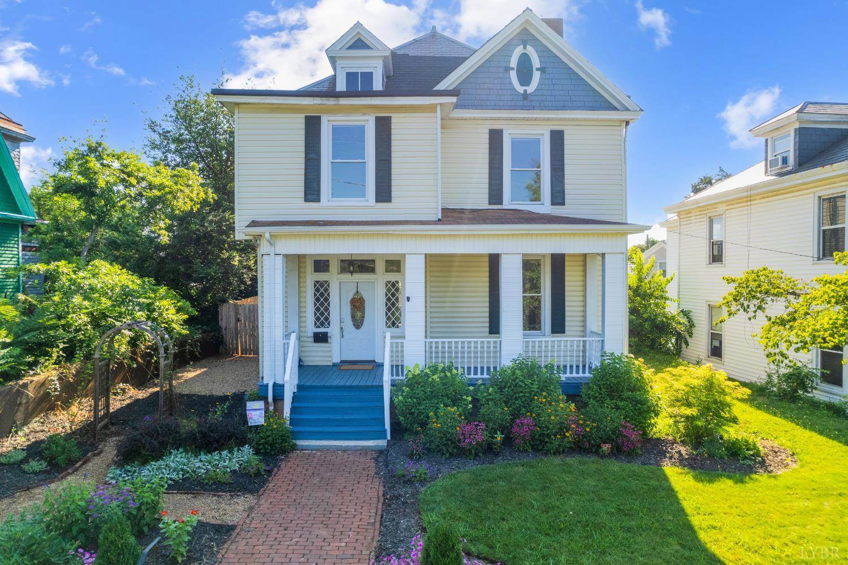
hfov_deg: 78.6
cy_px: 282
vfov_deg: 57.2
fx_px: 518
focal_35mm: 22
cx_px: 424
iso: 130
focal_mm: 8.38
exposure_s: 1/90
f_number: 2.8
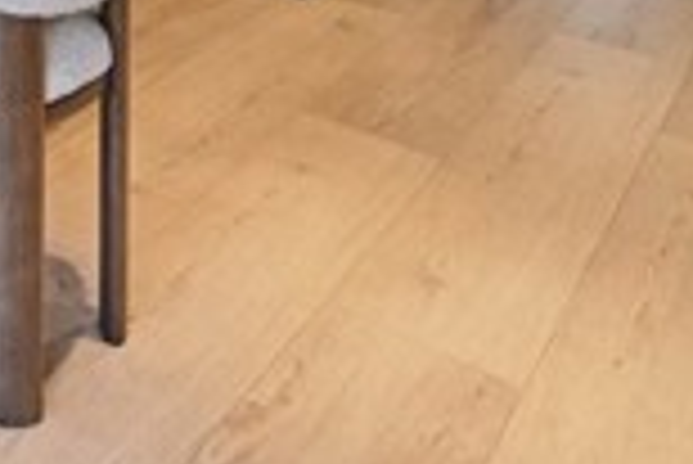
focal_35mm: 58
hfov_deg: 23.7
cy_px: -435
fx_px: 1118
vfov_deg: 17.5
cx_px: -450
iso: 320
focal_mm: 14
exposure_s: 1/6
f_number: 8
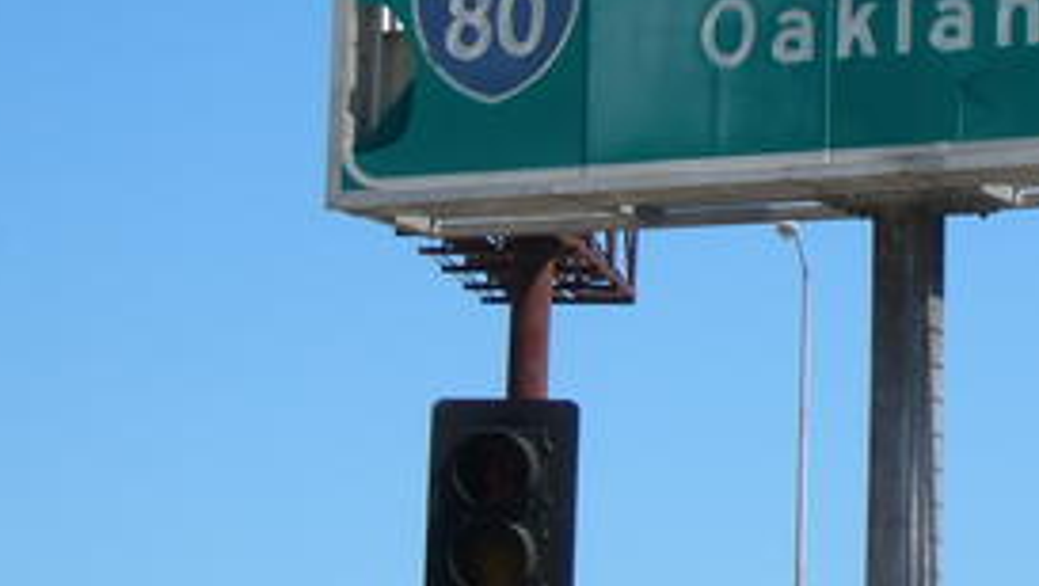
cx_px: 853
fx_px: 7388
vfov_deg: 4.5
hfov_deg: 8.0
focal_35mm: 268
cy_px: -49
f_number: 14
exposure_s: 1/50
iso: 50
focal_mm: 17.4
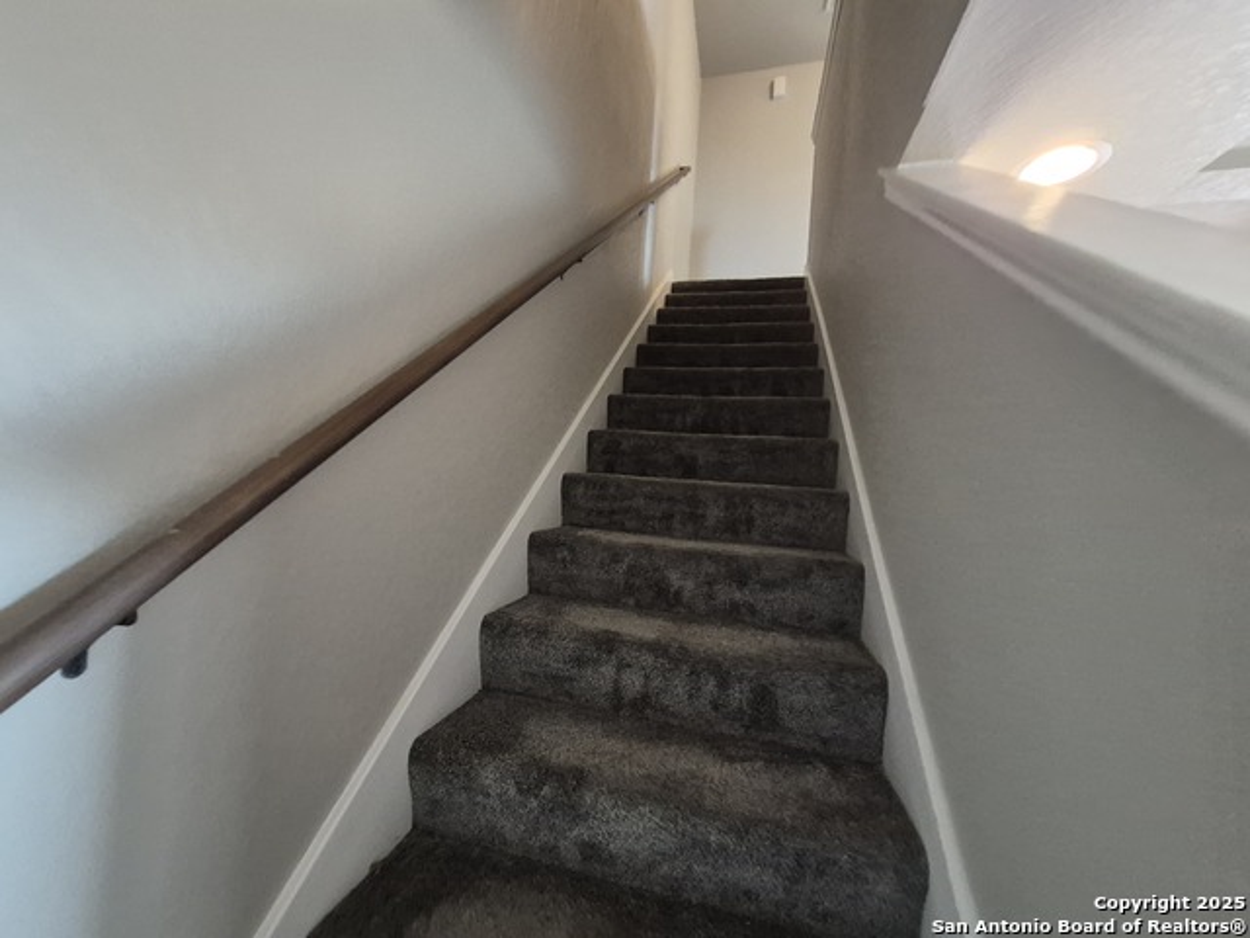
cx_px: 625
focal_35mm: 13
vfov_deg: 89.9
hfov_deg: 106.2
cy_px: 469
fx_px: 469
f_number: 2.2
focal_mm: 1.74
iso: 800
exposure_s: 1/60
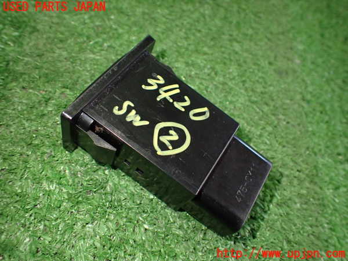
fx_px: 302
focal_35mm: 30
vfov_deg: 46.8
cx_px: 174
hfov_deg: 60.0
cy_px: 130
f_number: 2.3
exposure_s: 1/125
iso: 640
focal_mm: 5.4
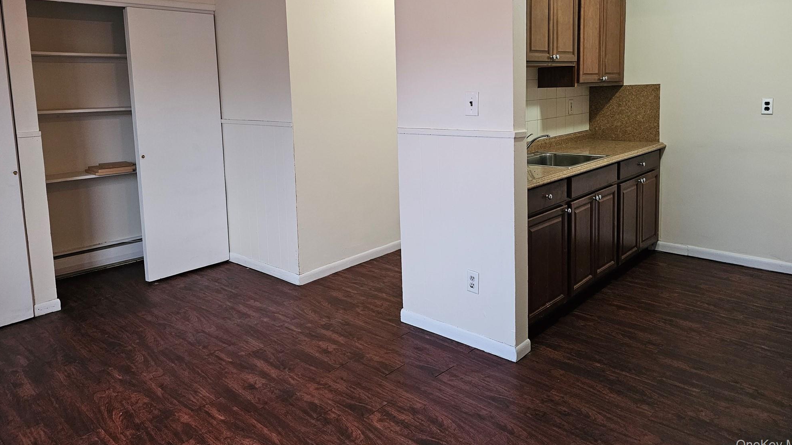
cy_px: 146
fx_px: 546
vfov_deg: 43.7
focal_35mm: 26
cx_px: 407
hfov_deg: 71.9
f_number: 1.7
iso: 800
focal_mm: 6.3
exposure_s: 1/120
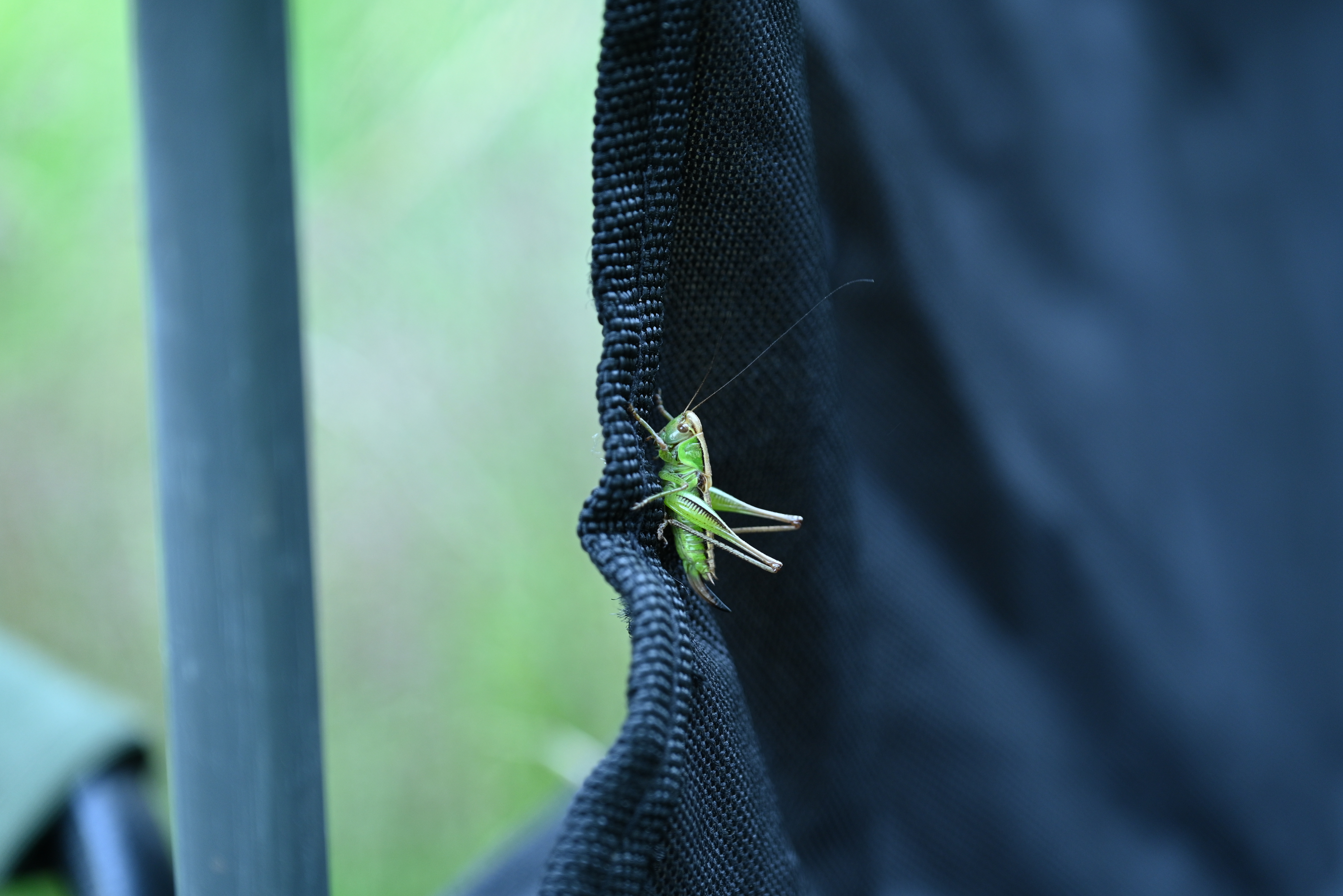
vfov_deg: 11.3
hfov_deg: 16.9
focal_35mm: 121
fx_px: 4514
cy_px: 448
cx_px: 674
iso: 500
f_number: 4
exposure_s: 1/100
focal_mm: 120
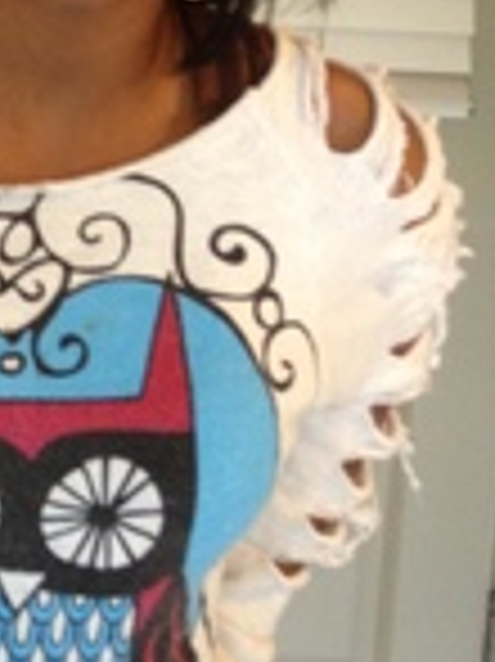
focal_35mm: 108
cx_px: -270
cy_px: -203
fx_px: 2062
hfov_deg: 12.9
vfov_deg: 17.1
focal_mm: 4.13
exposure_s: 1/20
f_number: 2.4
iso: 160
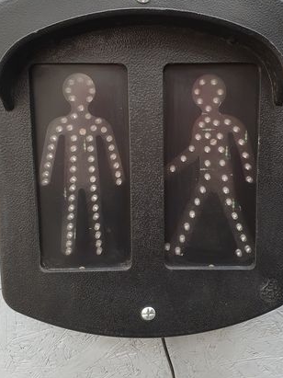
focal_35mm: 38
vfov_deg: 48.9
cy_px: 164
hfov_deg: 37.5
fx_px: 414
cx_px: 175
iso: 200
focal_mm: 4.32
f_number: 2.4
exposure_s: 1/50
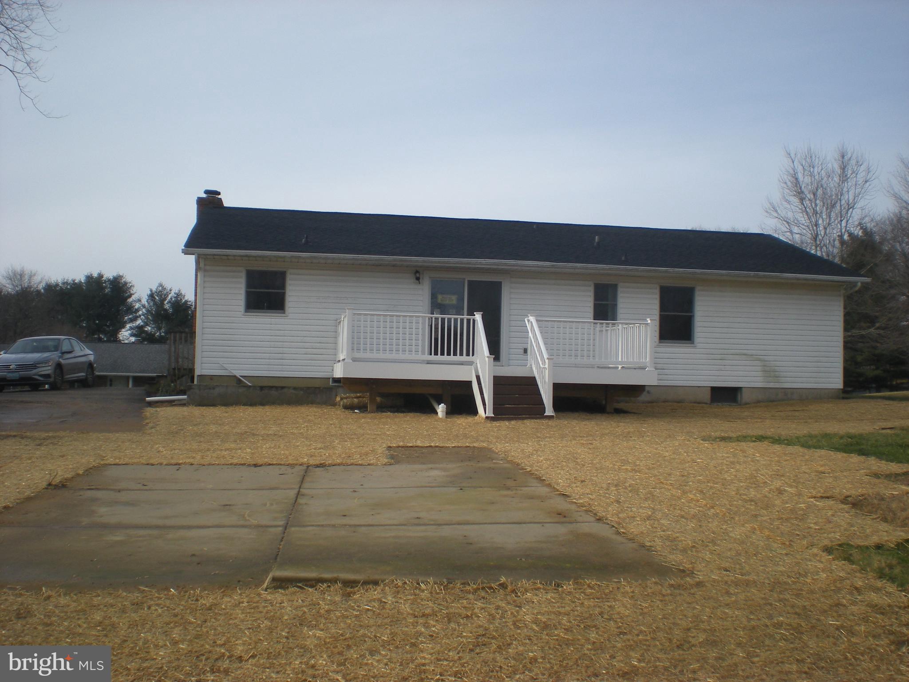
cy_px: 341
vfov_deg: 37.7
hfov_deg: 49.0
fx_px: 998
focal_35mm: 38
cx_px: 454
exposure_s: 1/434
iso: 64
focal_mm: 6.3
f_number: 4.6
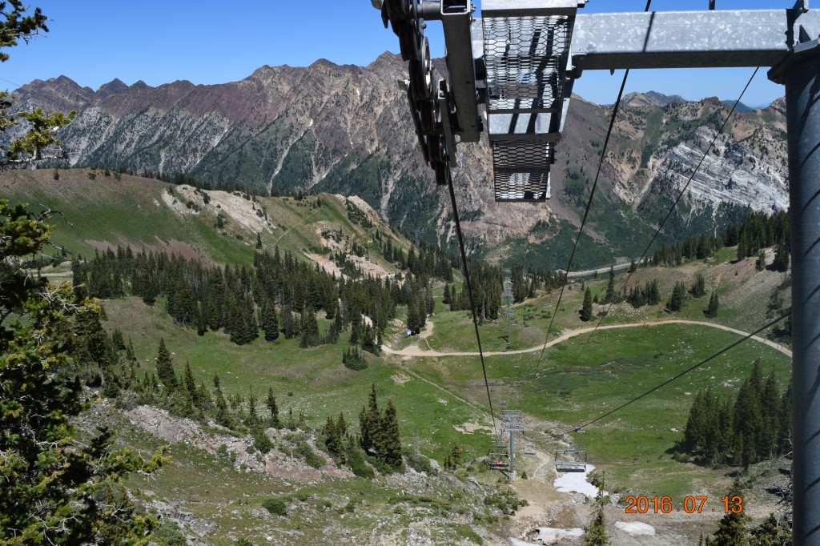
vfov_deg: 43.6
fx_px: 683
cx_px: 410
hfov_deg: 61.9
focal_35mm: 30
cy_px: 273
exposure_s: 1/400
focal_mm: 20
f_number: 10
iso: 200
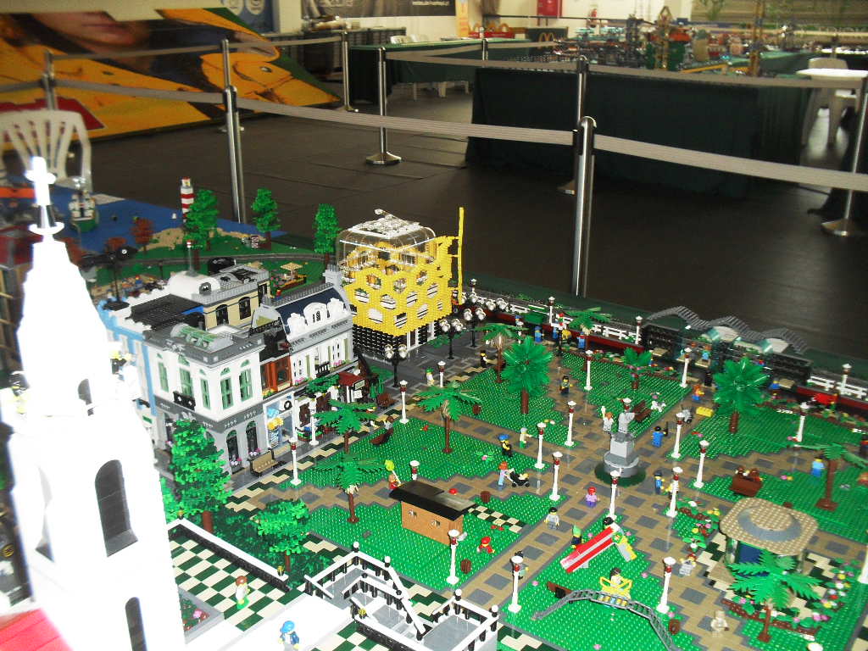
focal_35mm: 35
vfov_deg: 40.7
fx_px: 878
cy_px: 326
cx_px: 434
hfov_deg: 52.6
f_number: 3.2
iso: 200
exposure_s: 1/45
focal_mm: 6.3
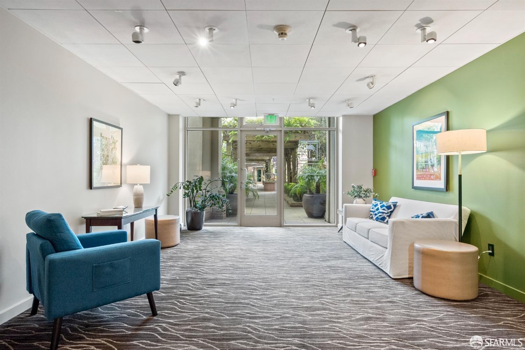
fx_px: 292
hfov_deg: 84.0
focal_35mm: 20
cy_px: 175
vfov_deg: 61.9
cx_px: 262
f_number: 8
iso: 800
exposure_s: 1/8
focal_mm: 20
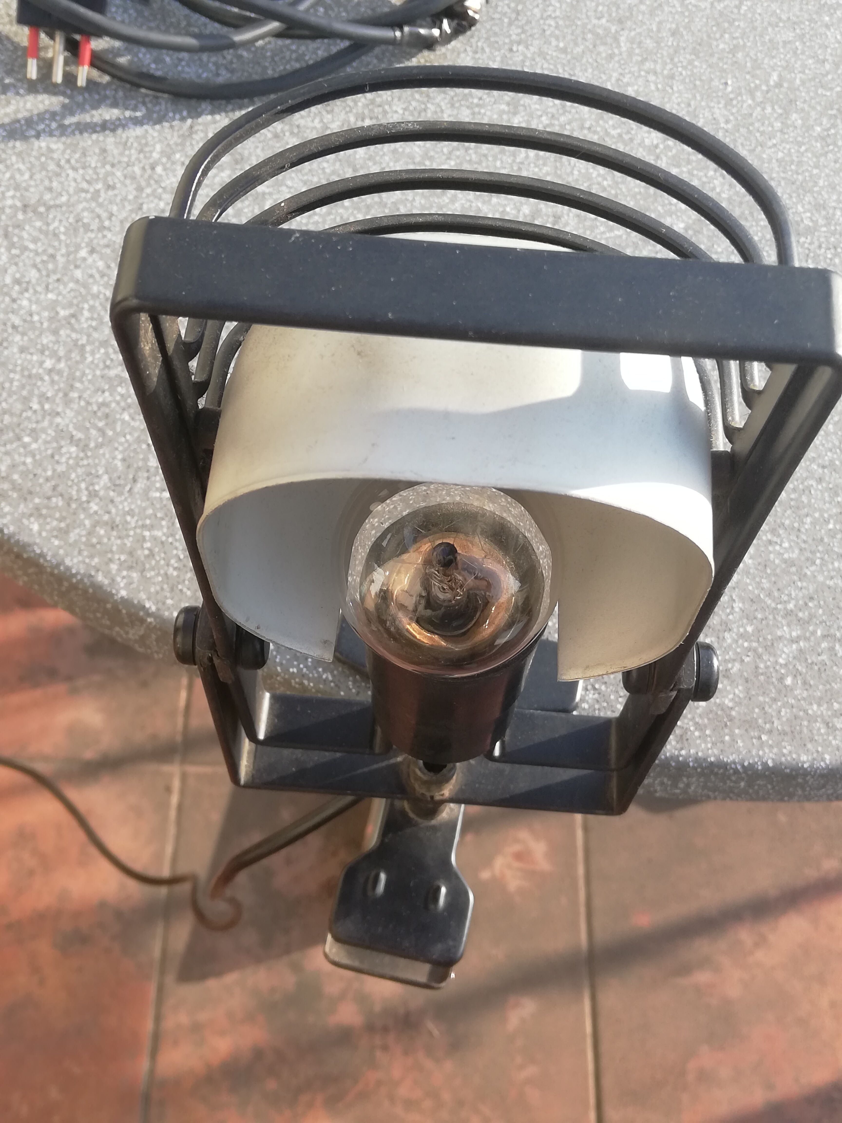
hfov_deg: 33.6
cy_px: 562
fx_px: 1395
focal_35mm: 43
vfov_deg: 43.9
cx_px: 421
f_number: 2.2
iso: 50
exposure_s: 1/216
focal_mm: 3.81
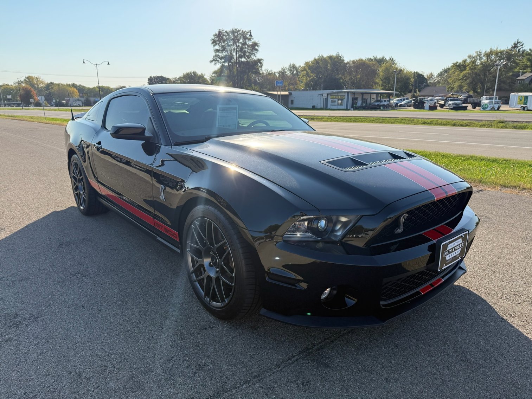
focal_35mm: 24
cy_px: 200
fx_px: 369
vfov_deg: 56.8
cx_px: 266
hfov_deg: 71.6
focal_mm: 6.76
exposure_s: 1/3584
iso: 100
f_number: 1.78
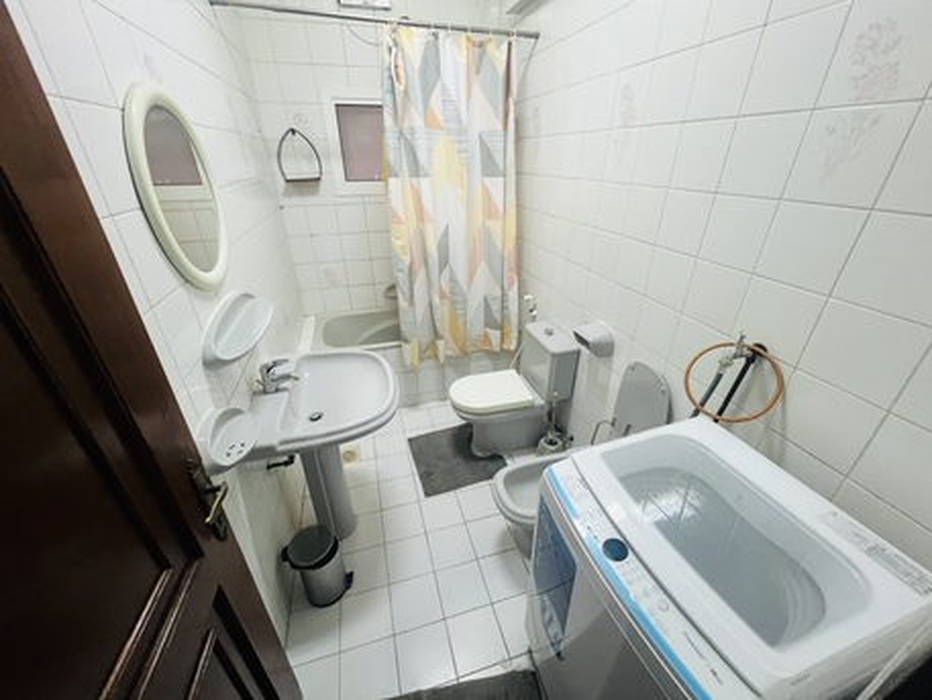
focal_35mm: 13
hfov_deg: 106.2
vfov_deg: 89.9
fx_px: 350
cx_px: 466
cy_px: 350
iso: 250
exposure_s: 1/50
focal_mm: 1.57
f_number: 1.8
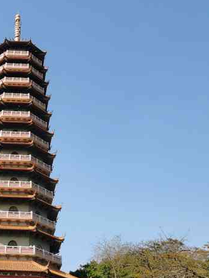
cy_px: 97
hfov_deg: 25.5
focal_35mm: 55
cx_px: 12
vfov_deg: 34.6
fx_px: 442
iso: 50
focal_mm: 5.58
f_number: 1.8
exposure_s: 1/2500
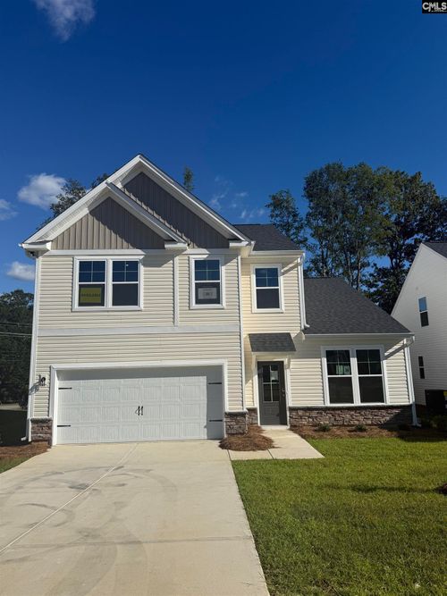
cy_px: 298
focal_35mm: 24
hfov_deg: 56.8
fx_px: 413
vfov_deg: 71.6
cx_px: 224
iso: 80
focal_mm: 6.76
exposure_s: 1/8130
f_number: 1.78
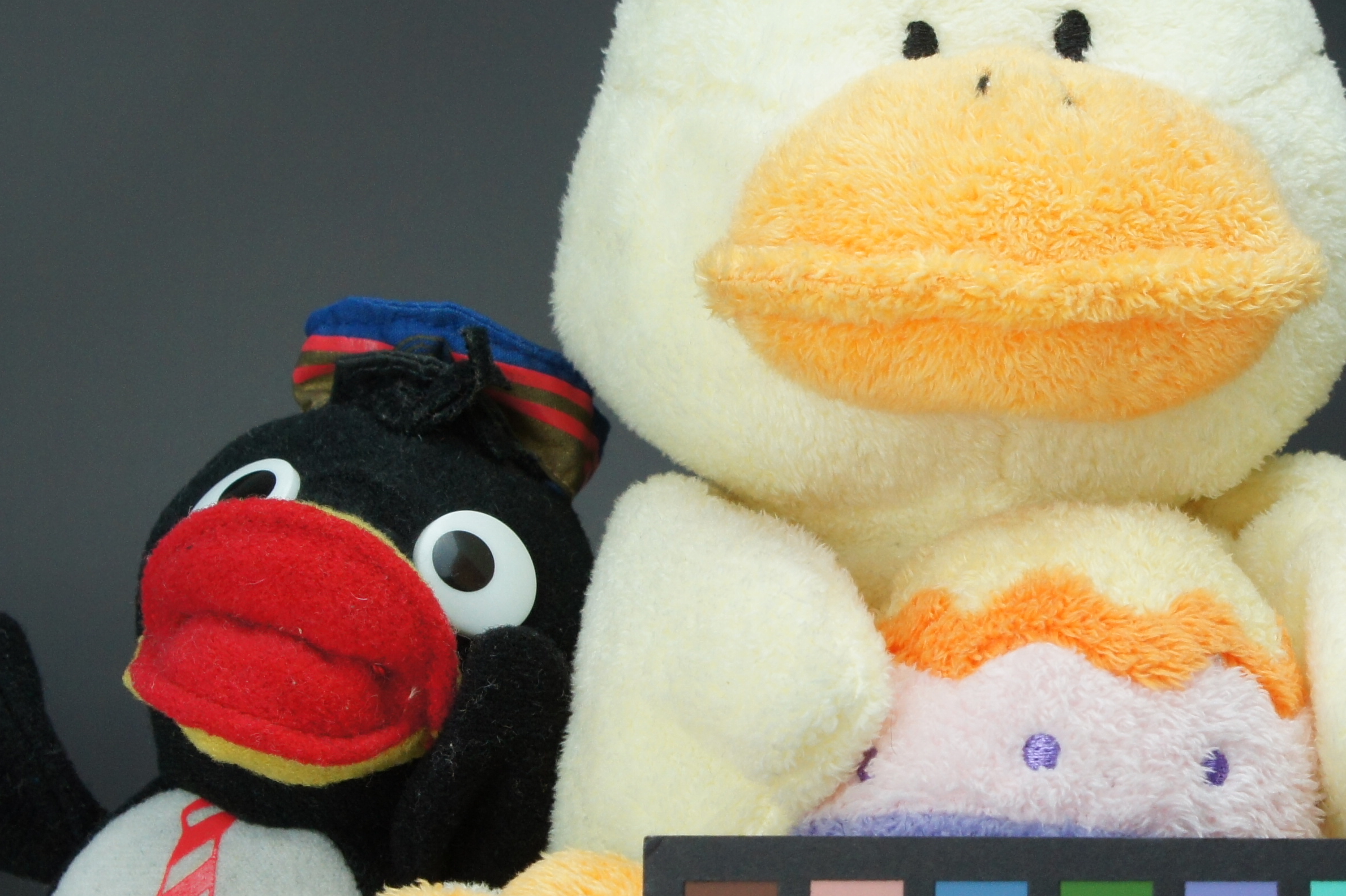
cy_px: 521
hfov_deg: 24.0
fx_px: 3137
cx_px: 975
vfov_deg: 16.2
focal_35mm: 84
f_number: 10
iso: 800
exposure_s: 1/125
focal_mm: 29
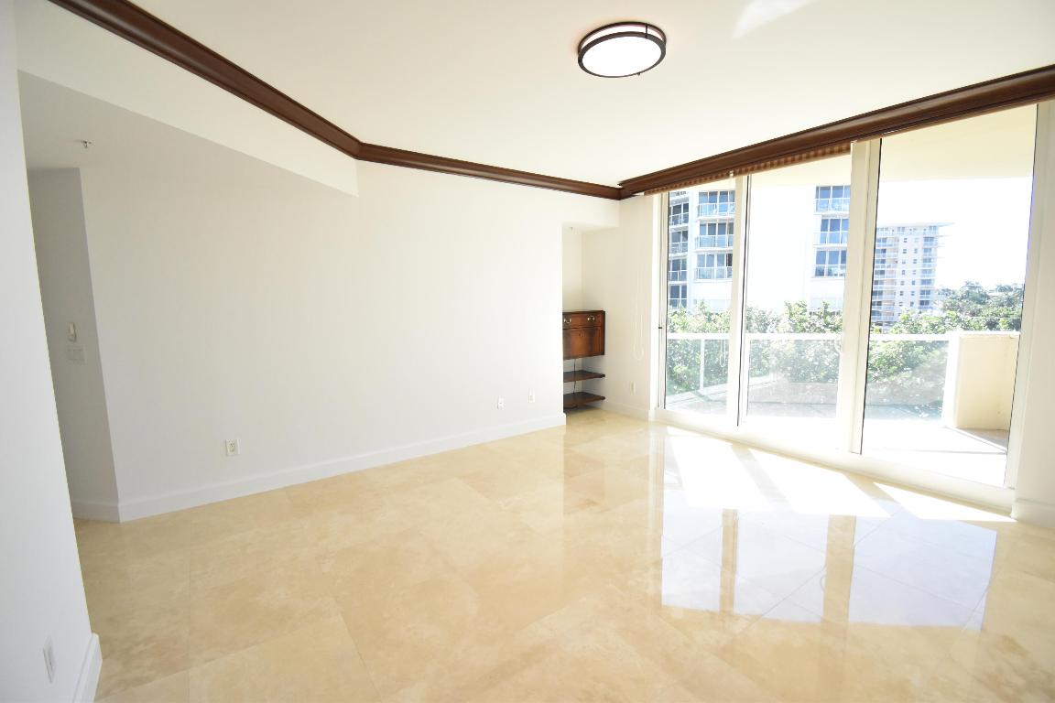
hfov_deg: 100.4
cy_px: 352
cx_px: 528
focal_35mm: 15
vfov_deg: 77.3
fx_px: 440
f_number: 4.5
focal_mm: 10
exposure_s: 1/640
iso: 2500
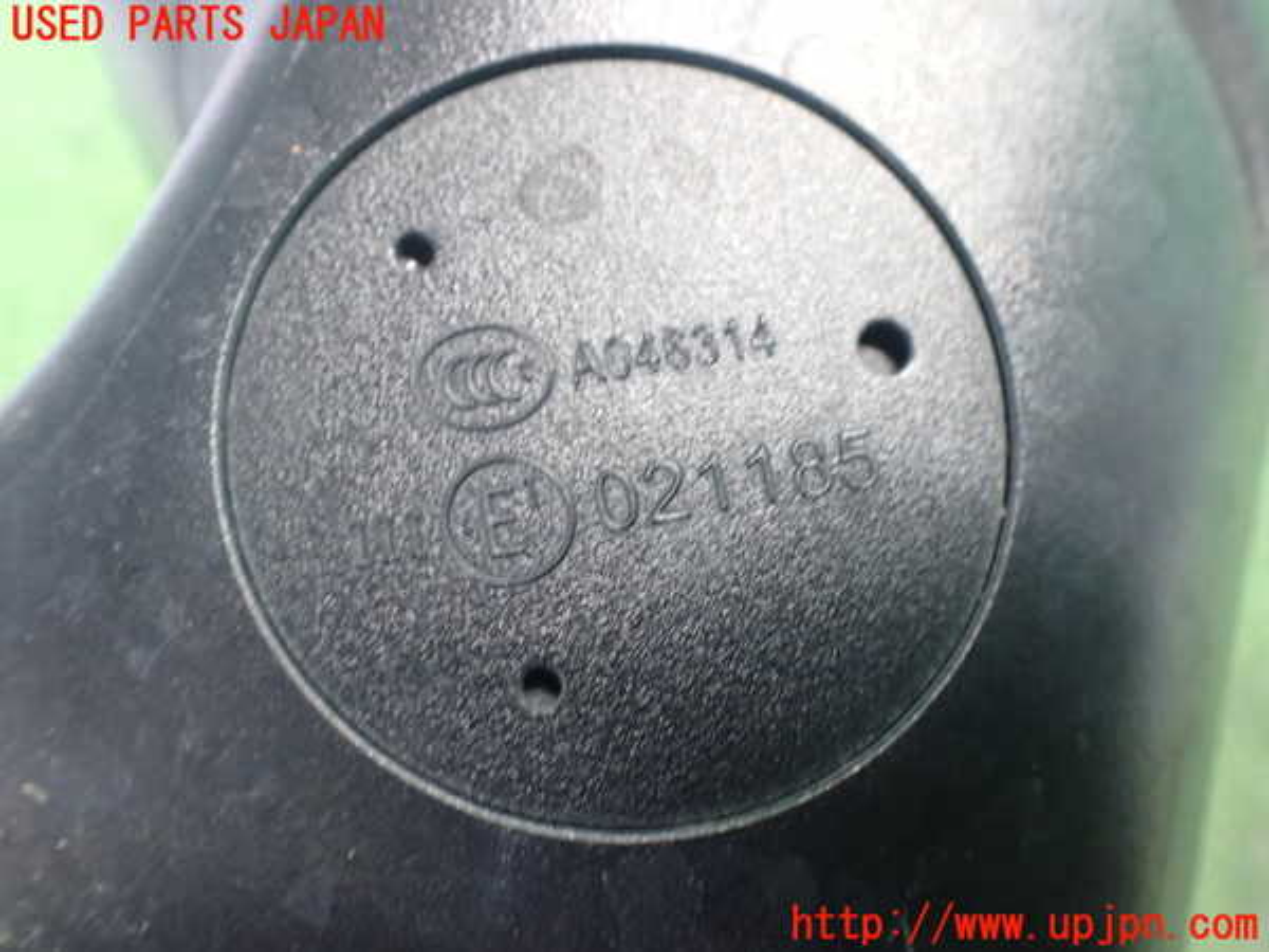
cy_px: 476
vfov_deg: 46.8
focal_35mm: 30
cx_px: 634
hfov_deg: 60.0
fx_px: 1100
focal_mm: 5.4
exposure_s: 1/30
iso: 1250
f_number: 2.3
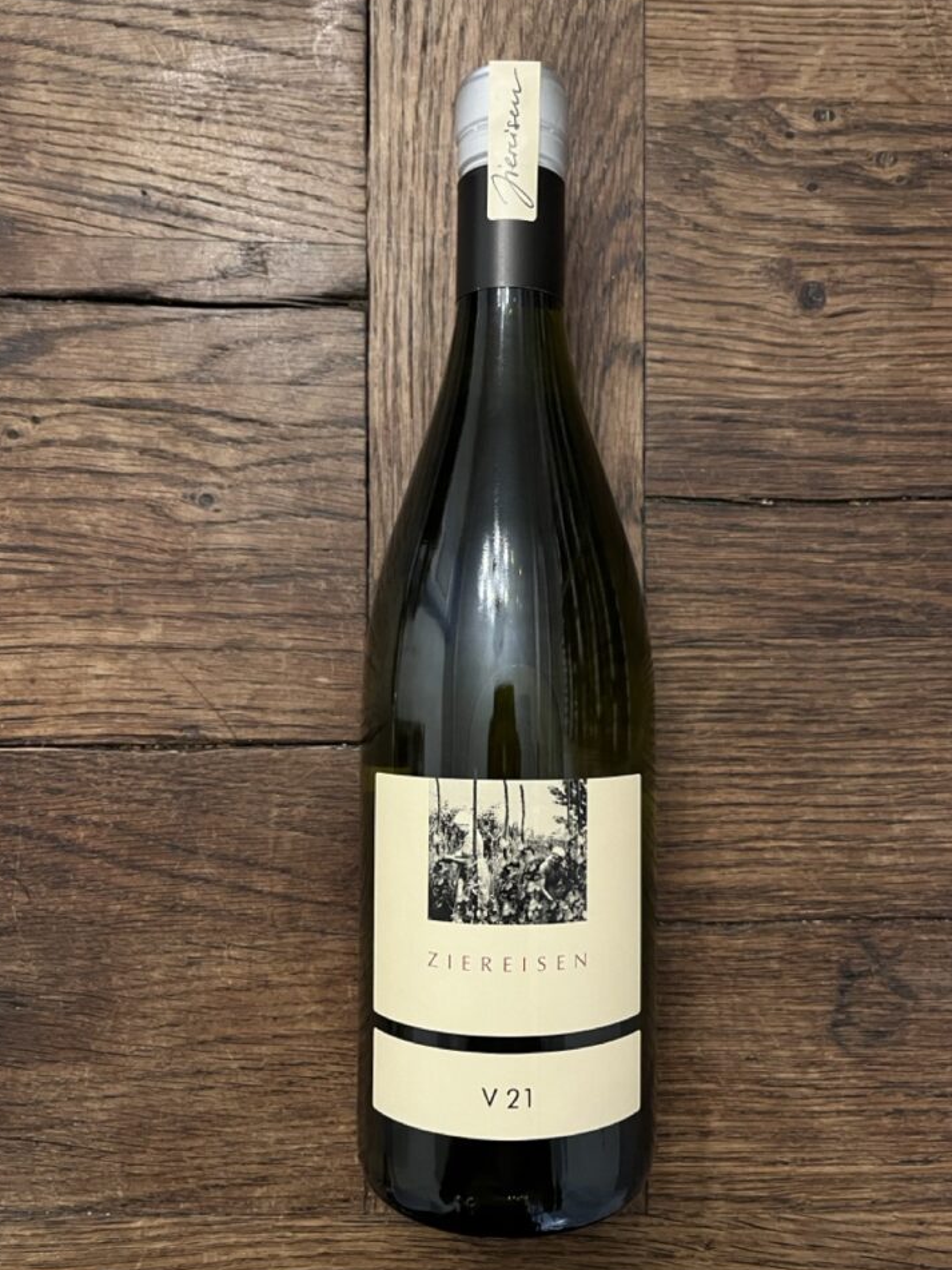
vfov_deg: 63.4
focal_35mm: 28
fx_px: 1027
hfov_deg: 49.7
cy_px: 644
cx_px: 503
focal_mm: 5.1
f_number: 1.6
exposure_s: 1/50
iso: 500
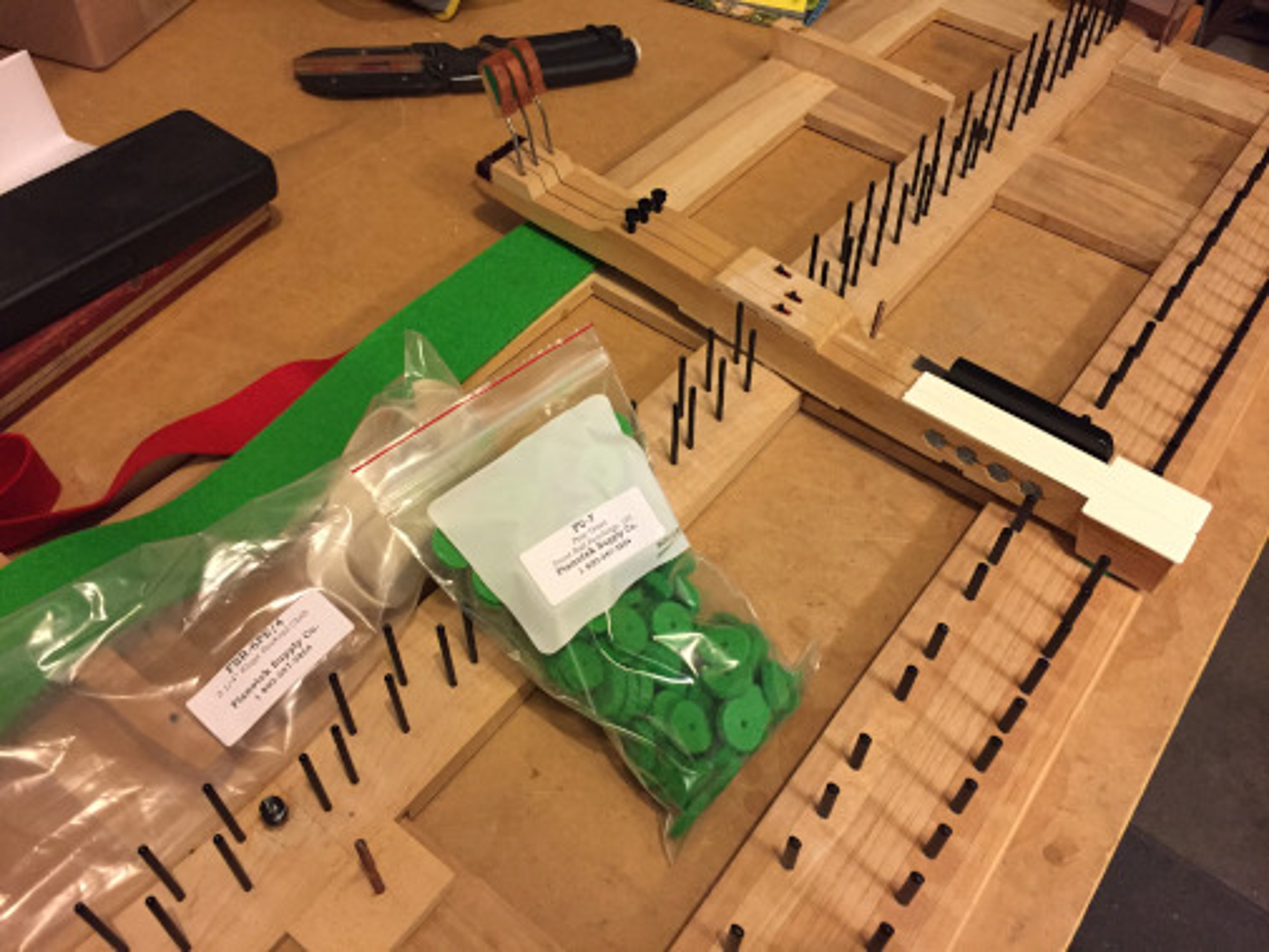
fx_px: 1063
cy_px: 476
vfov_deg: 48.2
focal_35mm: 29
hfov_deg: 61.6
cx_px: 634
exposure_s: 1/17
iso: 250
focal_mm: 4.15
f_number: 2.2
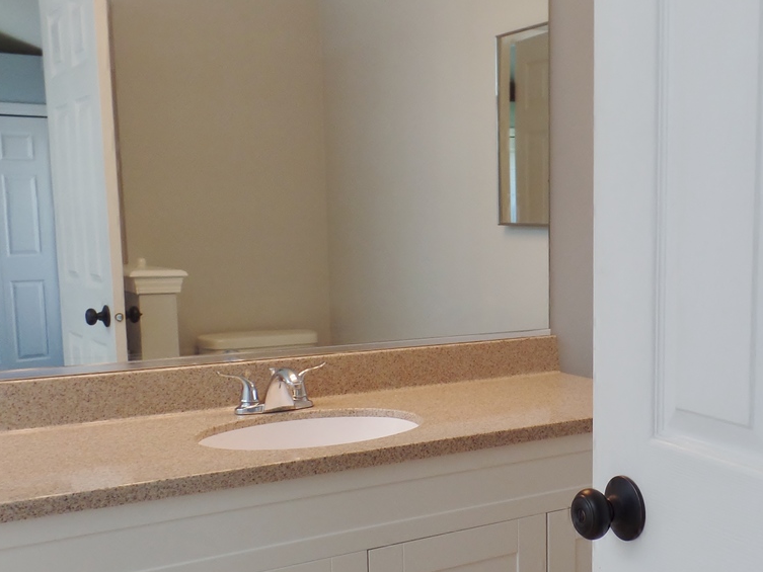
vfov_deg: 32.8
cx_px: 602
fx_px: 970
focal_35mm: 44
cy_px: 350
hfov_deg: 41.3
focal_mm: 4.1
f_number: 2.8
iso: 80
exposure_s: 1/30
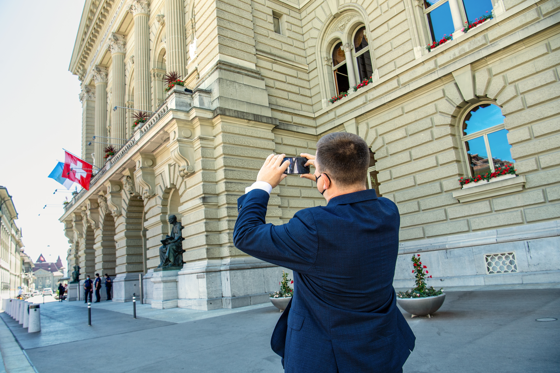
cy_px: 186
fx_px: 373
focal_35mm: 24
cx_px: 280
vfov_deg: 53.1
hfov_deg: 73.7
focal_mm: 24
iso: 200
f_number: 8
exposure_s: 1/100
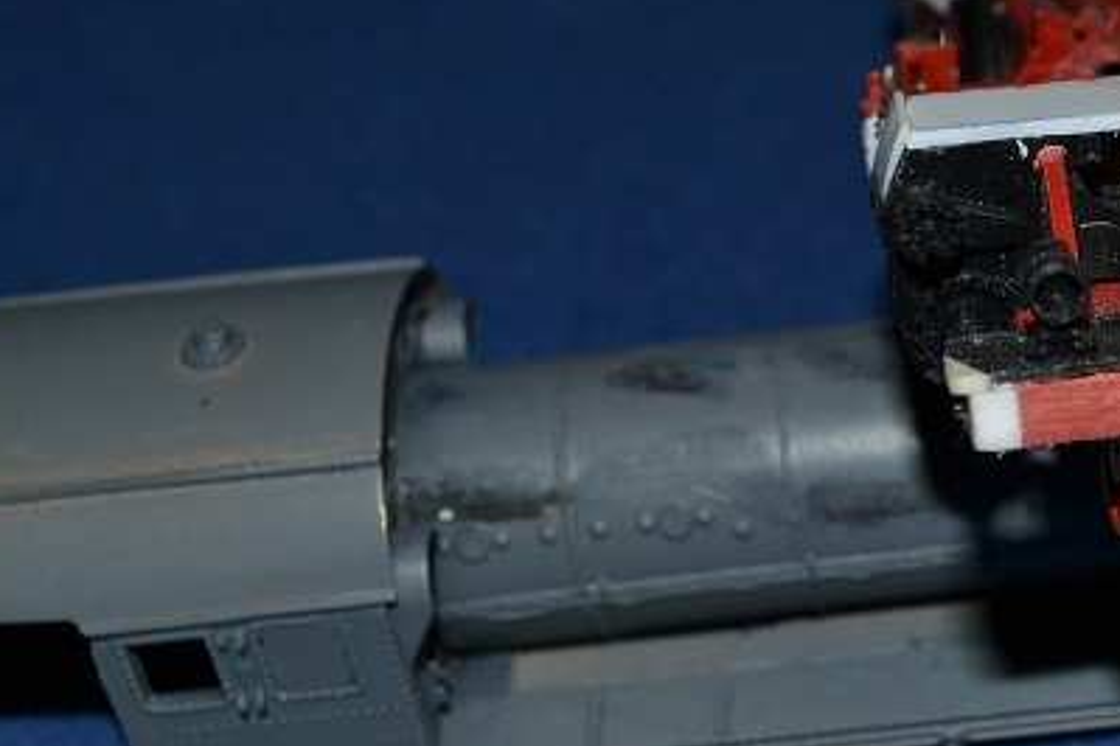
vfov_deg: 13.2
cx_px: 1185
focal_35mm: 104
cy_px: 387
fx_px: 3235
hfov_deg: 19.0
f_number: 8
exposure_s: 1/60
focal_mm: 32
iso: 100
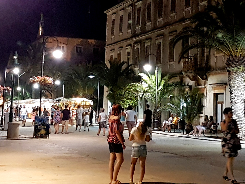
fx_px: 304
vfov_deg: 33.2
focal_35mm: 43
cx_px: 144
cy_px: 58
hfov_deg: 43.7
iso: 320
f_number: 1.7
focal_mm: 4.2
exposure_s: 1/10
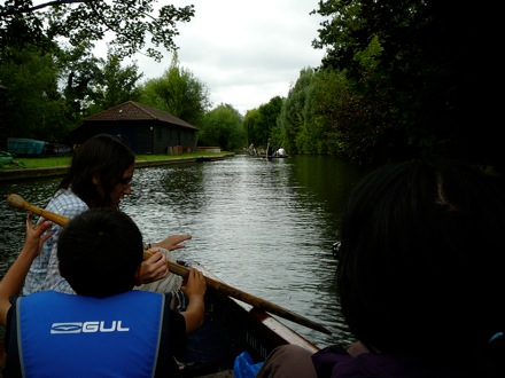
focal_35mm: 35
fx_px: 511
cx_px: 252
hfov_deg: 52.6
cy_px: 189
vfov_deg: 40.7
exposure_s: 1/500
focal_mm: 5.2
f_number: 2.8
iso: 80
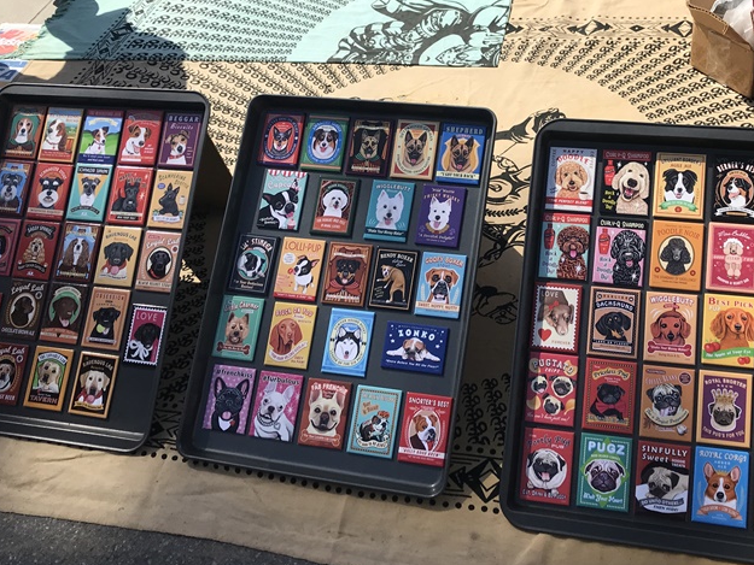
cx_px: 457
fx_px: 937
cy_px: 195
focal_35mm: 43
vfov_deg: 33.4
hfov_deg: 43.6
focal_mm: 3.99
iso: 20
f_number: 1.8
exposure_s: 1/2907
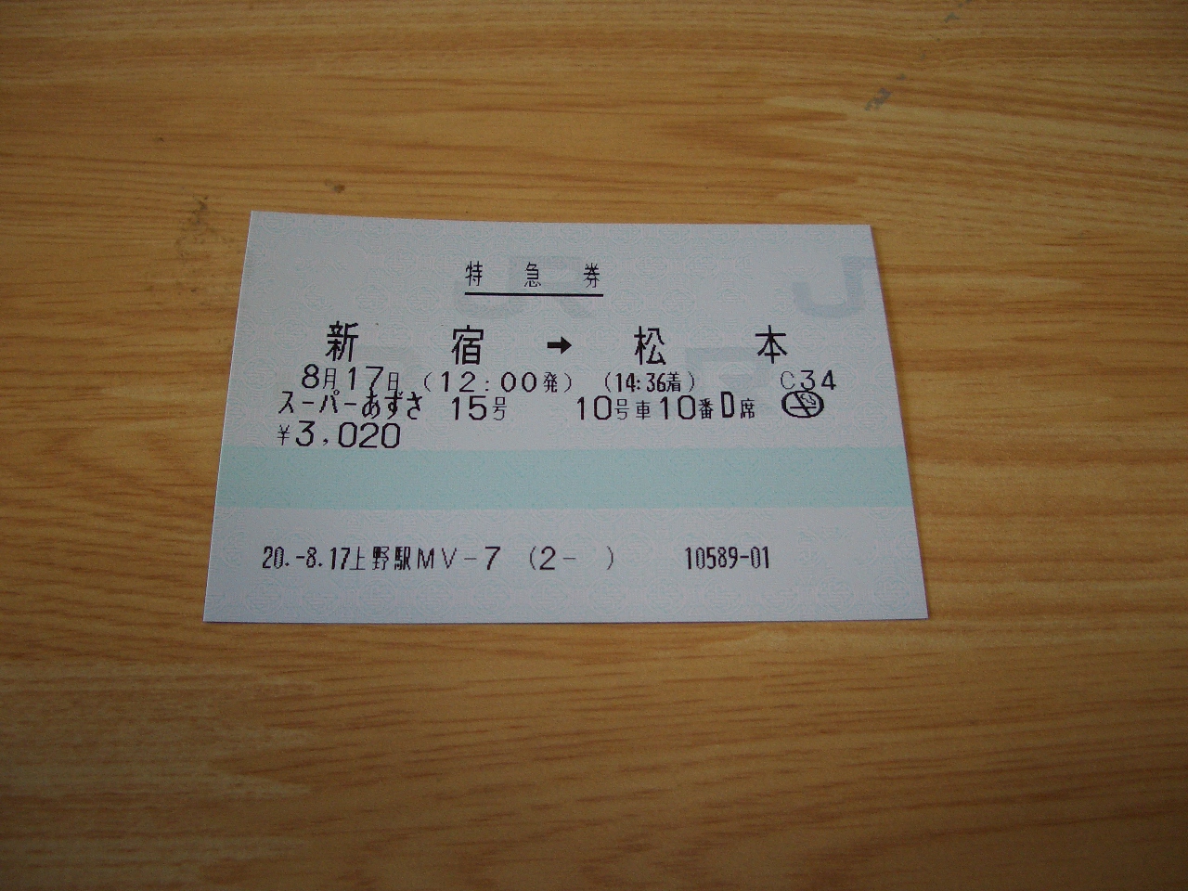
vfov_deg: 40.7
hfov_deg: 52.6
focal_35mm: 35
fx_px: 1201
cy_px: 446
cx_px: 594
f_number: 2.6
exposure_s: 1/60
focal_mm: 5.8
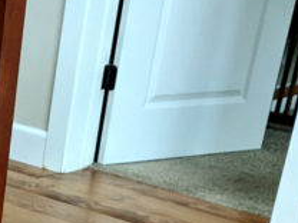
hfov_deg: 13.9
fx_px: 1162
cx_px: -125
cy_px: 569
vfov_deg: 9.5
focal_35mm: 135
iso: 401
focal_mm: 4.67
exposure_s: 1/40
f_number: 2
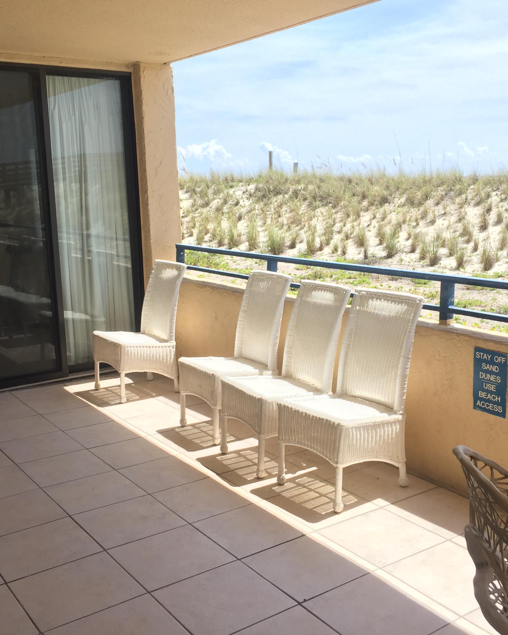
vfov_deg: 47.9
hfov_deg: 39.1
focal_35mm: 38
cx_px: 275
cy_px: 318
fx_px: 714
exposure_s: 1/1014
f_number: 2.2
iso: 32
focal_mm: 4.15
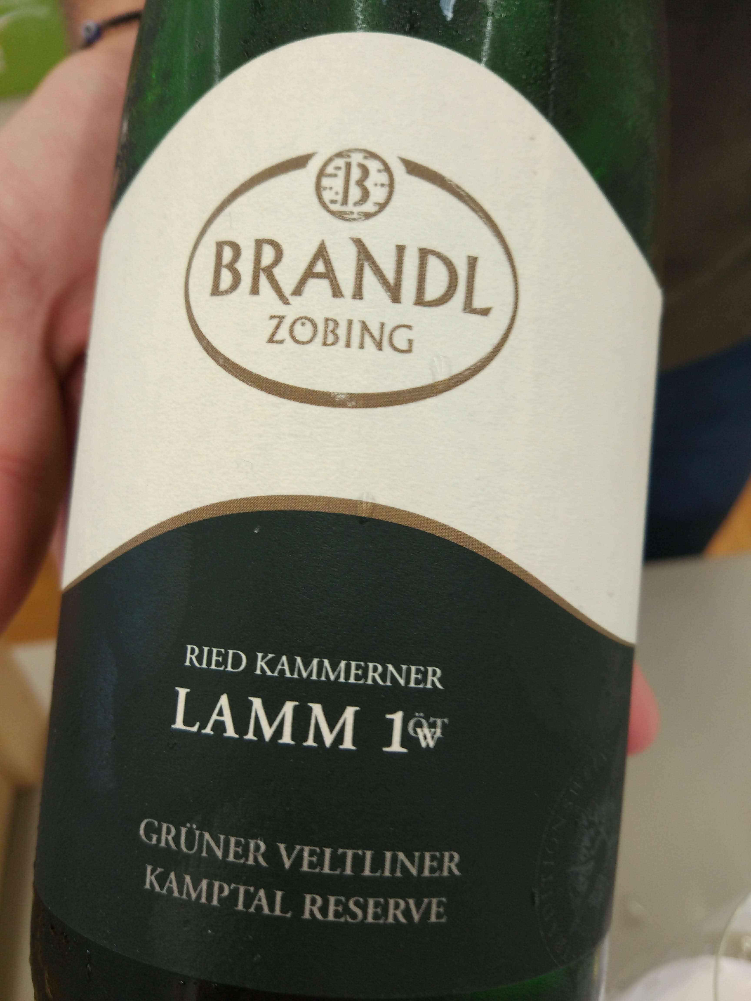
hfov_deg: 49.7
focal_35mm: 28
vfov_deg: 63.4
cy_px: 500
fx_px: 810
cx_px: 376
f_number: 2
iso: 189
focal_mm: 4.26
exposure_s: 1/33
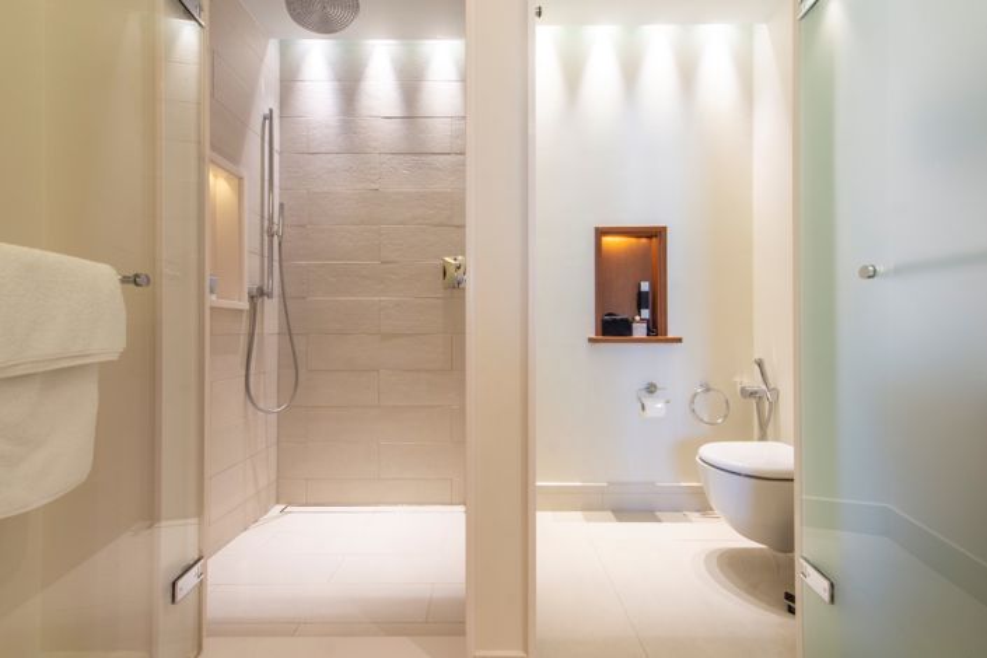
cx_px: 494
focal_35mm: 14
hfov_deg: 104.3
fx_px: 384
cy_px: 329
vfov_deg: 81.2
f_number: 11
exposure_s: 6
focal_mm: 14
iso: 50
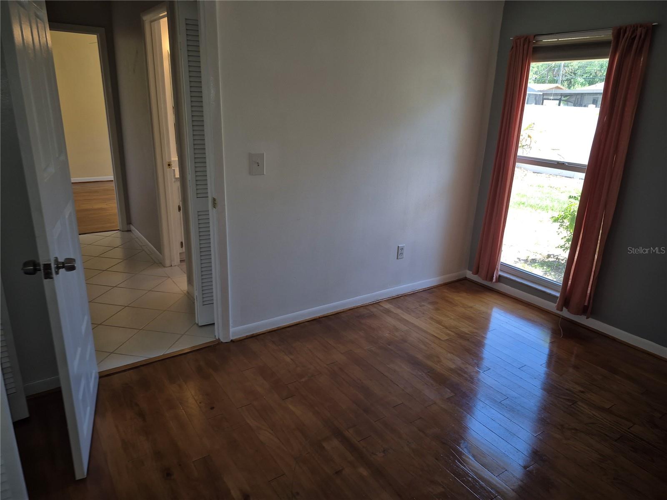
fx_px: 443
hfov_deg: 73.9
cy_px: 250
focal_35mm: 23
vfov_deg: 58.9
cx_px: 334
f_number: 1.8
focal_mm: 5.4
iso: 40
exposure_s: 1/60
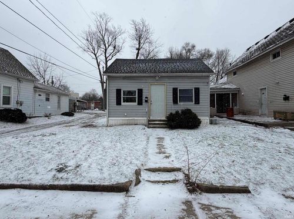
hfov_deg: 102.2
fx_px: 119
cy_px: 110
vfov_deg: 85.5
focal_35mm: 14
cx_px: 147
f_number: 2.2
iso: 32
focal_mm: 2.22
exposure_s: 1/770
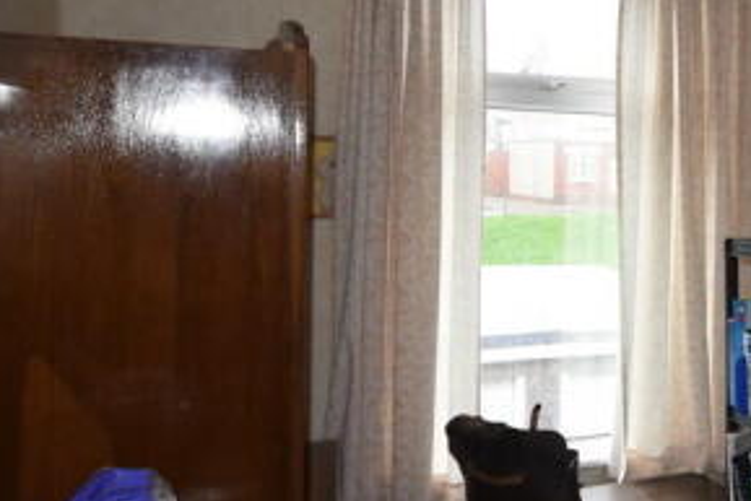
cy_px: 183
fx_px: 921
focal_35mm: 44
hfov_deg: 42.5
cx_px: 594
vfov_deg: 30.3
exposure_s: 1/100
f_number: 5
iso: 800
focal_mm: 13
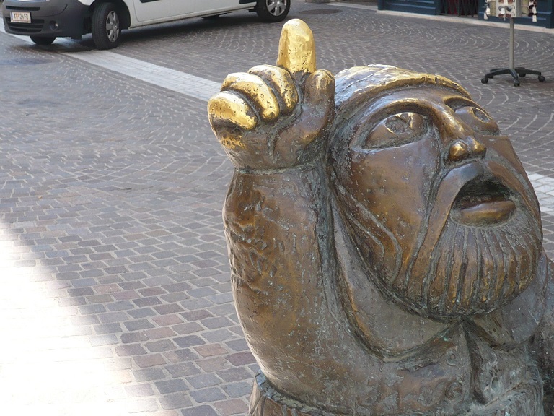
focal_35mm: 68
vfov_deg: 21.6
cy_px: 208
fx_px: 1088
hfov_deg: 28.6
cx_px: 277
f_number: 3.4
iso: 100
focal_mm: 8.3
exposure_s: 1/200
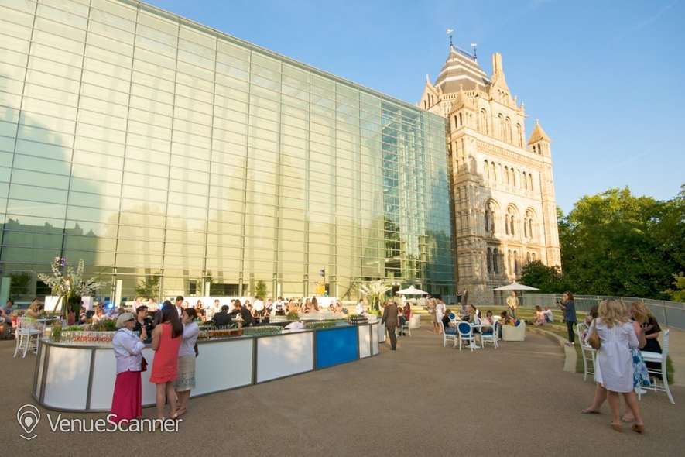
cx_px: 342
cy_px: 228
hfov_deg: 100.4
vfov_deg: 77.3
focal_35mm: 15
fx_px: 285
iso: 320
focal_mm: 10
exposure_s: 1/320
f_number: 9
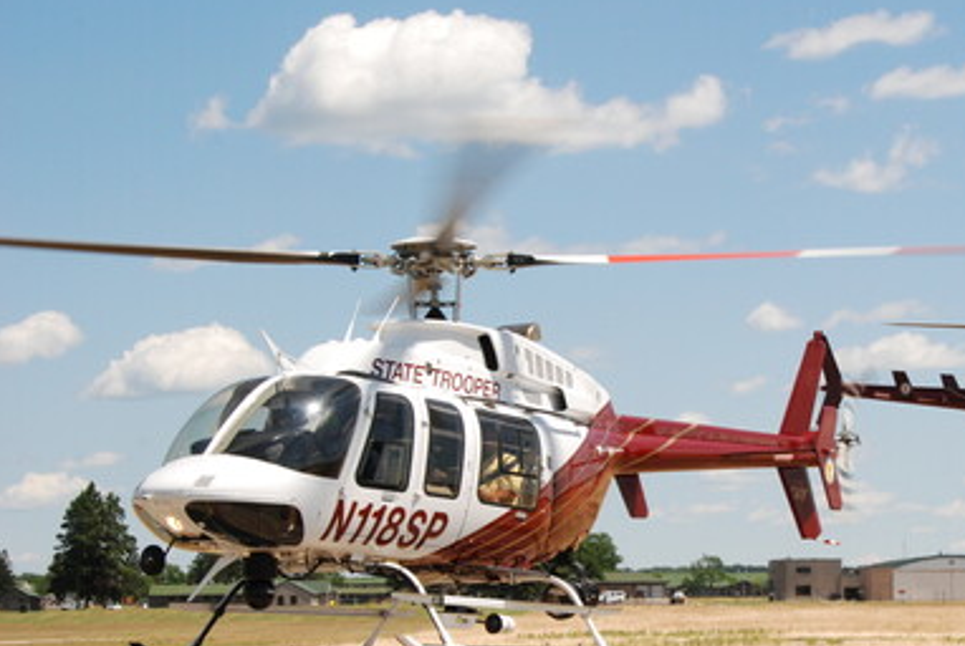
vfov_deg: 13.3
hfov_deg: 19.7
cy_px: 429
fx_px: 2765
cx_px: 712
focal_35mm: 103
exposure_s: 1/320
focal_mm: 46
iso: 400
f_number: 14
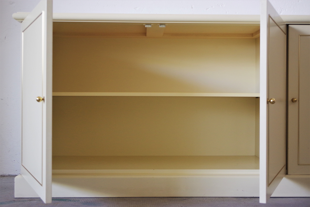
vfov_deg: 26.0
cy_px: 104
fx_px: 448
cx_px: 155
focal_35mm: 52
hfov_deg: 38.2
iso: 800
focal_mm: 35
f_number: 4.5
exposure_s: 1/80
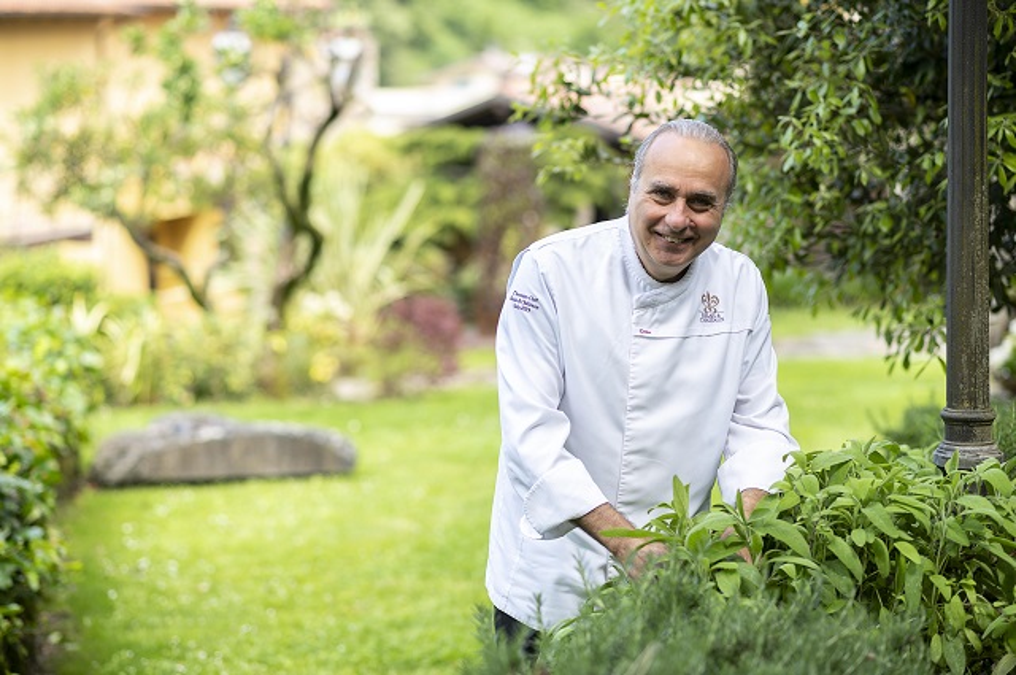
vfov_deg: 16.0
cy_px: 338
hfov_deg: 23.9
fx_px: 2396
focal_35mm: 85
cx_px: 508
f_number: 2.5
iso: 200
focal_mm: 85
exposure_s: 1/400
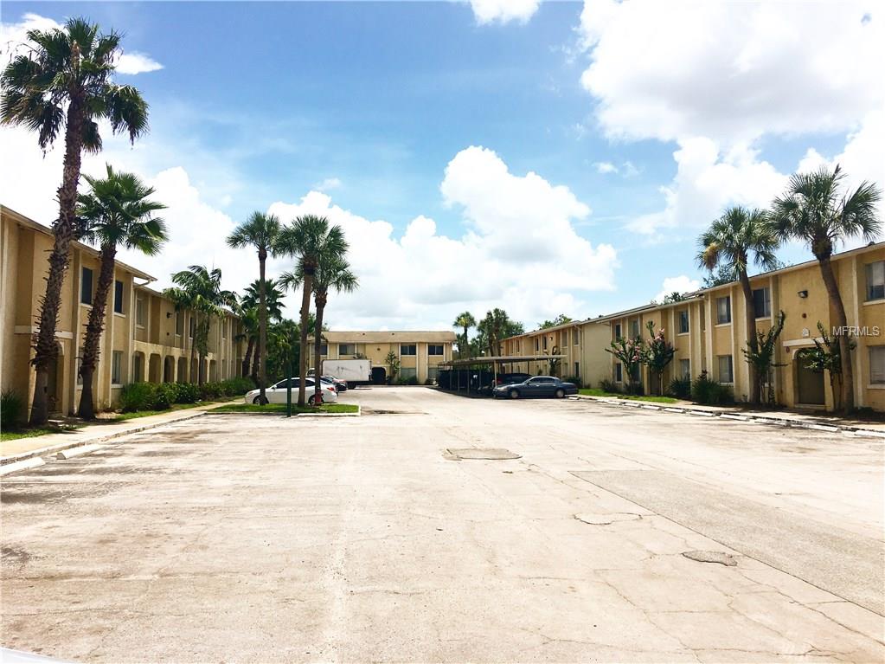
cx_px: 442
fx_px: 741
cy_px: 332
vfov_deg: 48.2
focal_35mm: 29
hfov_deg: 61.7
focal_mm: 4.15
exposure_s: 1/3663
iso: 25
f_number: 2.2
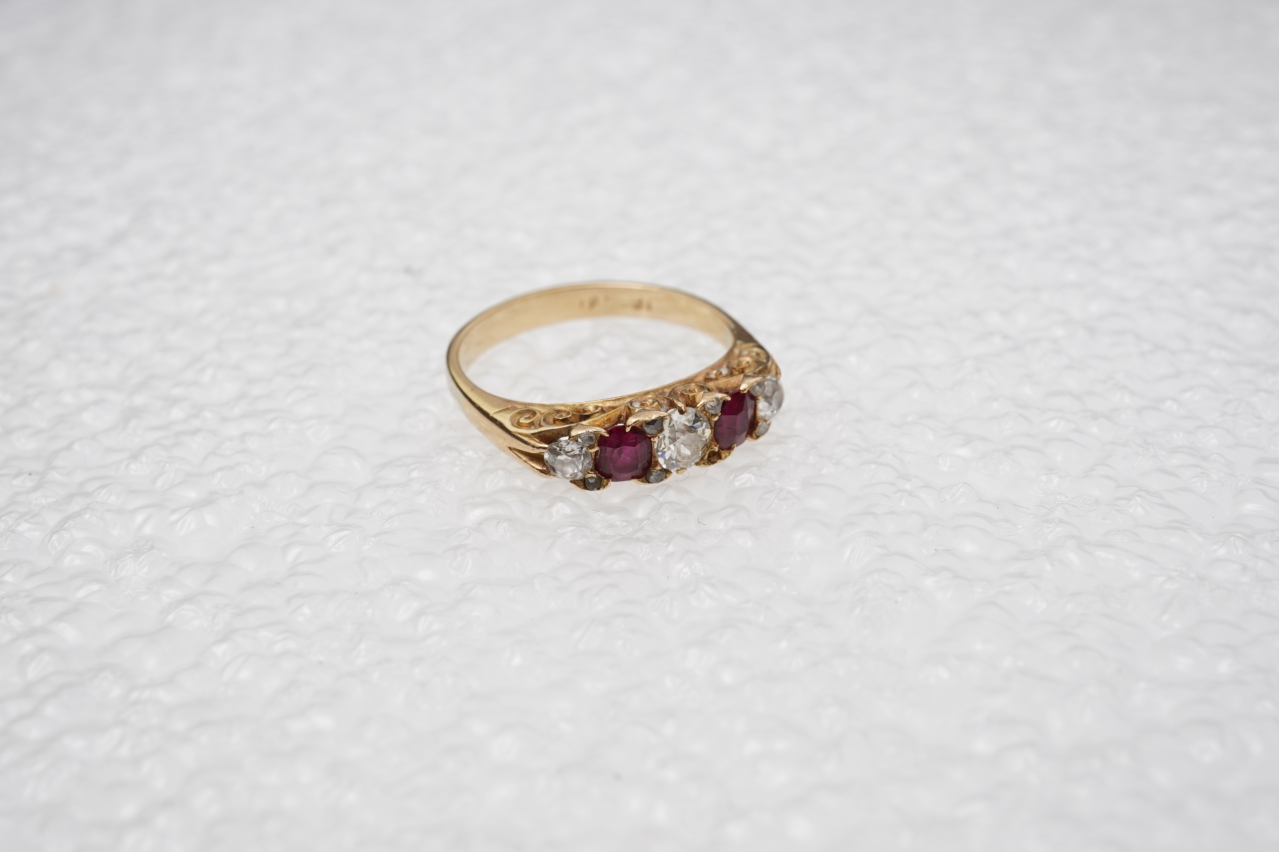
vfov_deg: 29.9
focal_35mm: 45
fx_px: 1599
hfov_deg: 43.6
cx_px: 640
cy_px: 426
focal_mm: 30
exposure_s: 1/125
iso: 400
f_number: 20
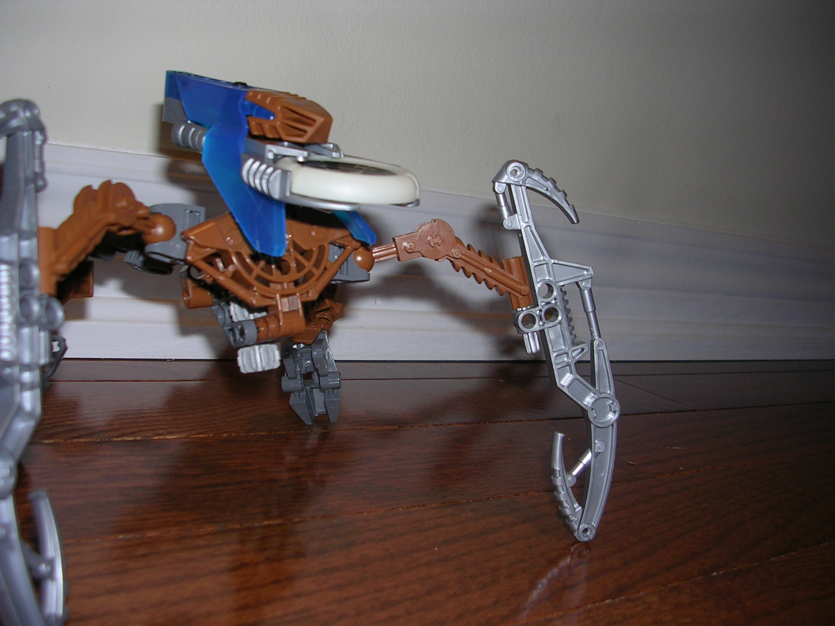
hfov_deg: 49.0
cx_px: 418
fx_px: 917
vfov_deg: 37.7
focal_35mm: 38
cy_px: 313
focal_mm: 5.8
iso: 50
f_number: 2.8
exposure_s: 1/60.1
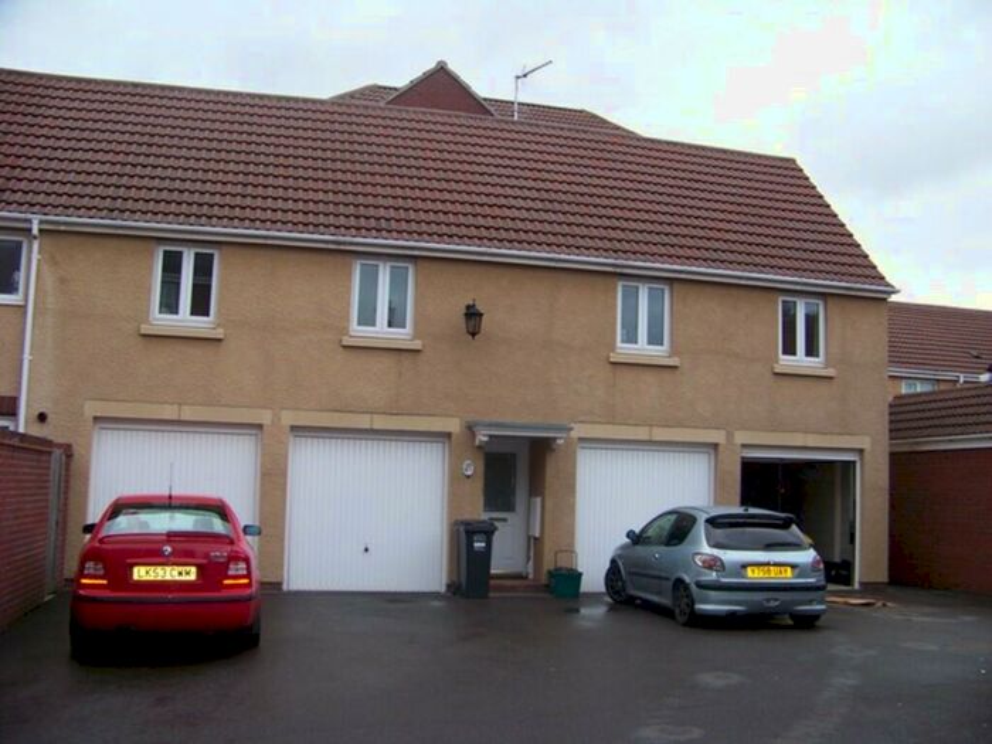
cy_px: 372
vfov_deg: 39.7
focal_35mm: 36
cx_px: 496
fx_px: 1032
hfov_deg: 51.4
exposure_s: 1/100
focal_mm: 5.85
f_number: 2.8
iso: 64
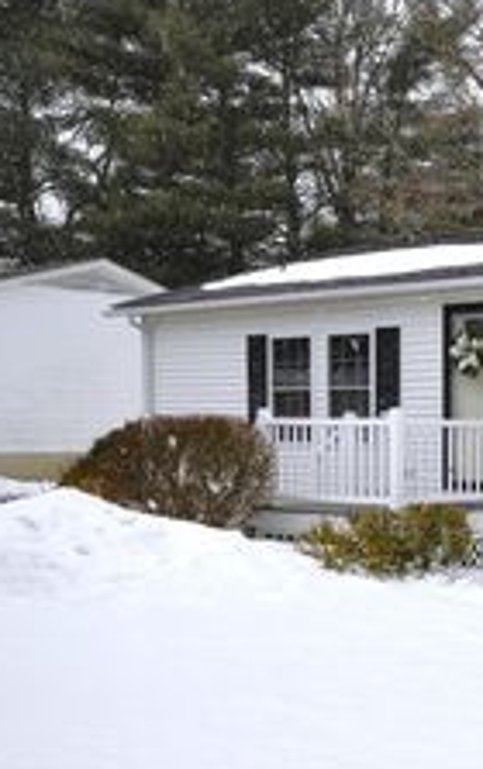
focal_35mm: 58
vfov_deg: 34.9
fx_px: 1221
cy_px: 466
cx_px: 676
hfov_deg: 20.0
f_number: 9
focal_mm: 17
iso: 200
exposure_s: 1/320
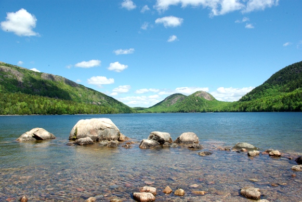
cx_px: 151
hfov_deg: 67.3
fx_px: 227
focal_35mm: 27
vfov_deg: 48.1
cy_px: 101
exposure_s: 1/125
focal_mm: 18
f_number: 19
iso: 400
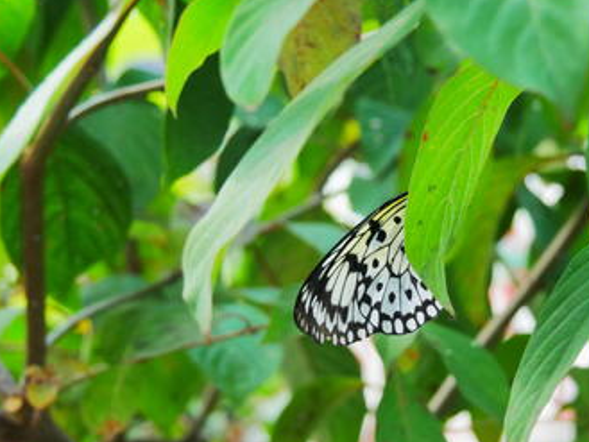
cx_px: 356
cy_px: 222
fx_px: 3489
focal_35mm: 205
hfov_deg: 9.6
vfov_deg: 7.3
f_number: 5.5
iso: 1000
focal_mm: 75
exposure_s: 1/160
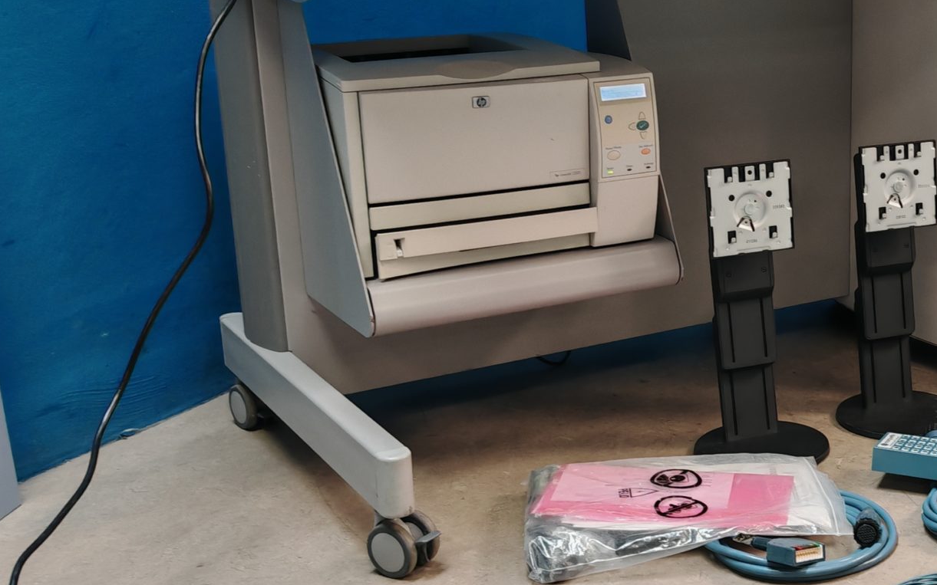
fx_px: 1532
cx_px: 823
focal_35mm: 60
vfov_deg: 21.6
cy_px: 292
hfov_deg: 32.5
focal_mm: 6.83
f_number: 2
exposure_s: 1/50
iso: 320
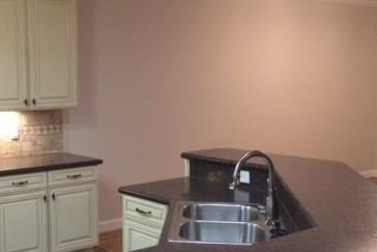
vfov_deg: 25.5
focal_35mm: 53
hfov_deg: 36.9
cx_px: 108
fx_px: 555
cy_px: 140
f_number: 2.2
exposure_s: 1/30
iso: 320
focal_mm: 4.15
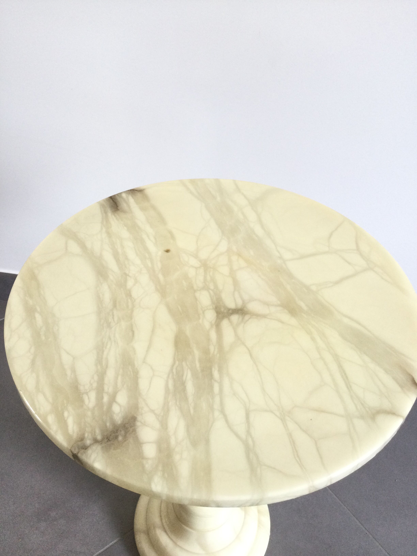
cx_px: 208
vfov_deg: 58.4
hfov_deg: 45.4
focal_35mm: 31
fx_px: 498
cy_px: 278
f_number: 2.4
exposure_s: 1/33
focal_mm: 3.3
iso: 64
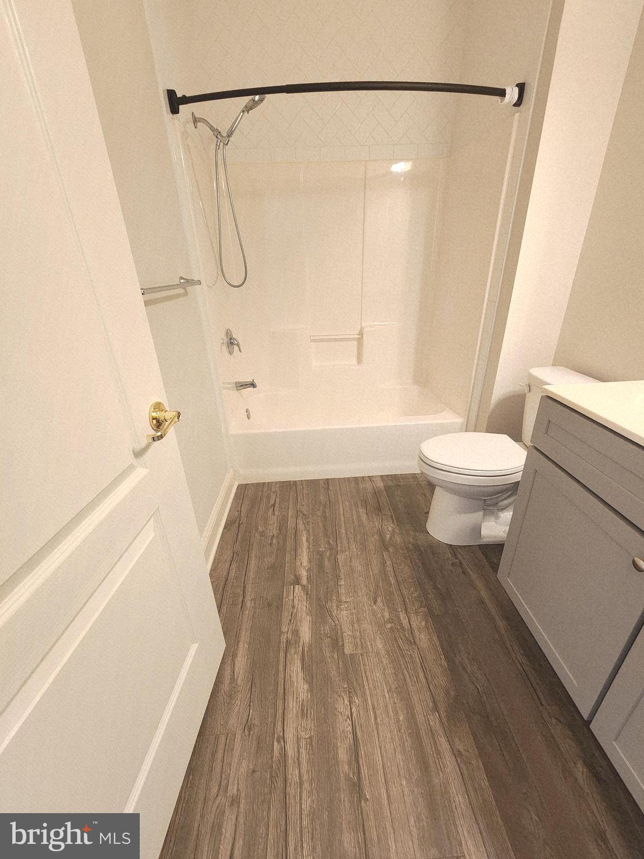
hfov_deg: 89.9
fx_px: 322
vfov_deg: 106.2
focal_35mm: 13
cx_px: 322
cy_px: 430
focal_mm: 2.2
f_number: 2.2
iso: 320
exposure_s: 1/40
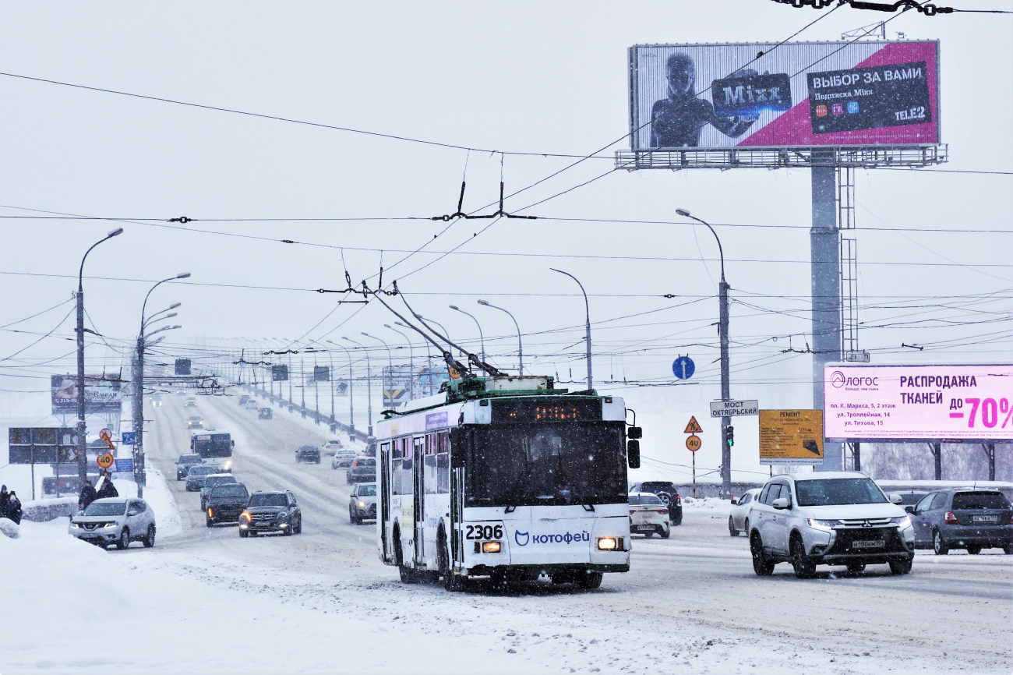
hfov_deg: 22.9
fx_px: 2504
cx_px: 506
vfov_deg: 15.4
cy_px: 338
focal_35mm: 89
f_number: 5.6
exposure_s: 1/400
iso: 125
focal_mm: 33.2
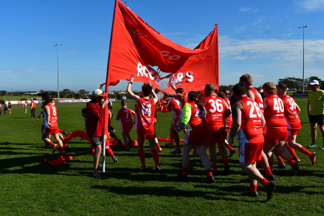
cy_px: 108
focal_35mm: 37
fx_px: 333
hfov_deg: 51.9
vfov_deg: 35.9
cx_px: 162
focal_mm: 25
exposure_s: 1/640
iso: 200
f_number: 9
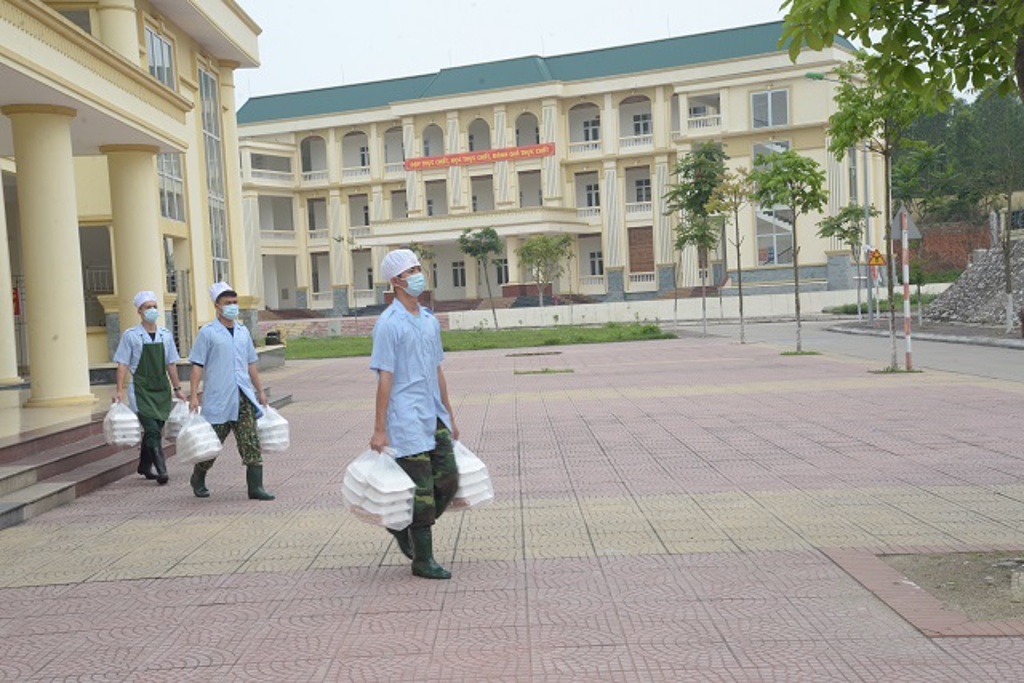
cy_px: 342
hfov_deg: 39.6
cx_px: 512
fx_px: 1422
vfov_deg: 27.0
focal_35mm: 50
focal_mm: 50
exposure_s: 1/100
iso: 250
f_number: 13
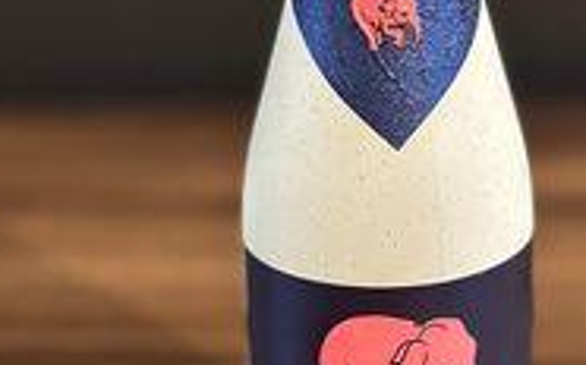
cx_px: 406
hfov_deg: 17.8
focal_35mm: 117
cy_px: 118
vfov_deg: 11.2
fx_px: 1867
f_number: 1.78
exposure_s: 1/33
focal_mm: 6.86
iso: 800
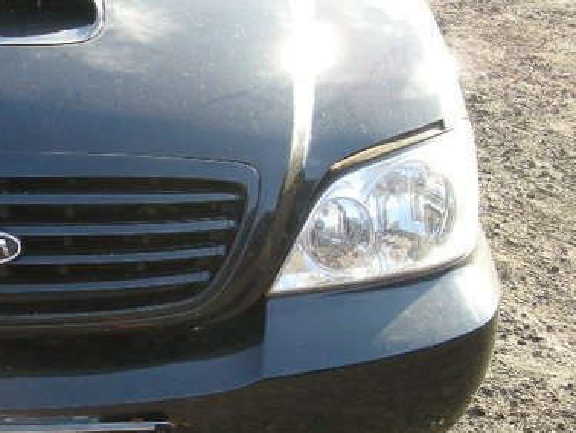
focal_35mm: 74
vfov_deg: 19.9
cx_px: -9
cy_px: 213
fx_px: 1232
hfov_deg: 25.0
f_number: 2.8
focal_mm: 5.7
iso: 85
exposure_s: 1/125
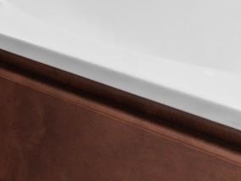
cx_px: -213
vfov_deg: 13.5
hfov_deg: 17.5
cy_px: -221
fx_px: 606
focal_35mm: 87
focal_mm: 11
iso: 100
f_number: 4.8
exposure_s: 1/3
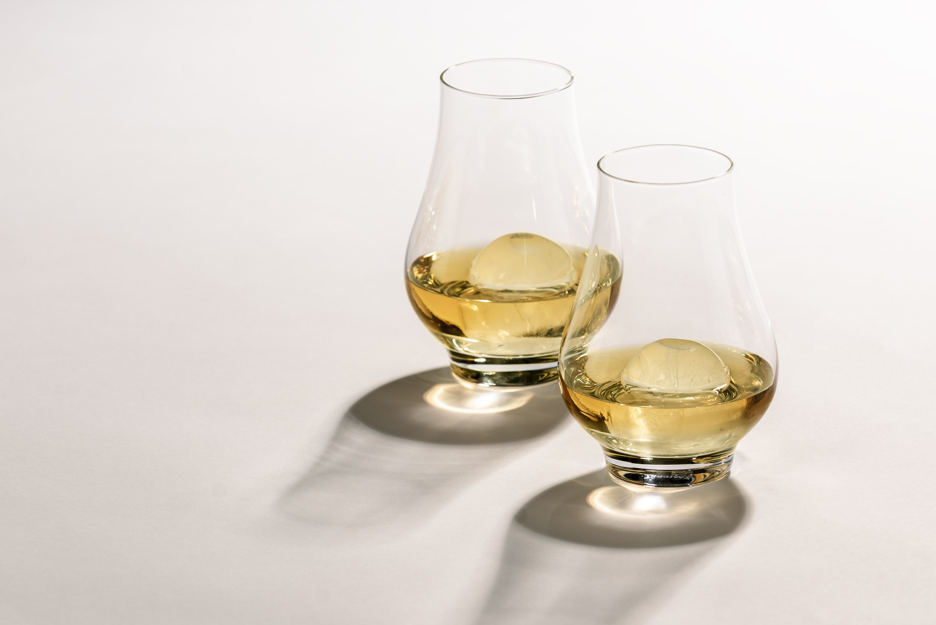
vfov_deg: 5.5
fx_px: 6553
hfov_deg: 8.2
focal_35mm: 252
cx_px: 468
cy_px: 312
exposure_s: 1/50
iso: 50
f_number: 8
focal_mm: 168
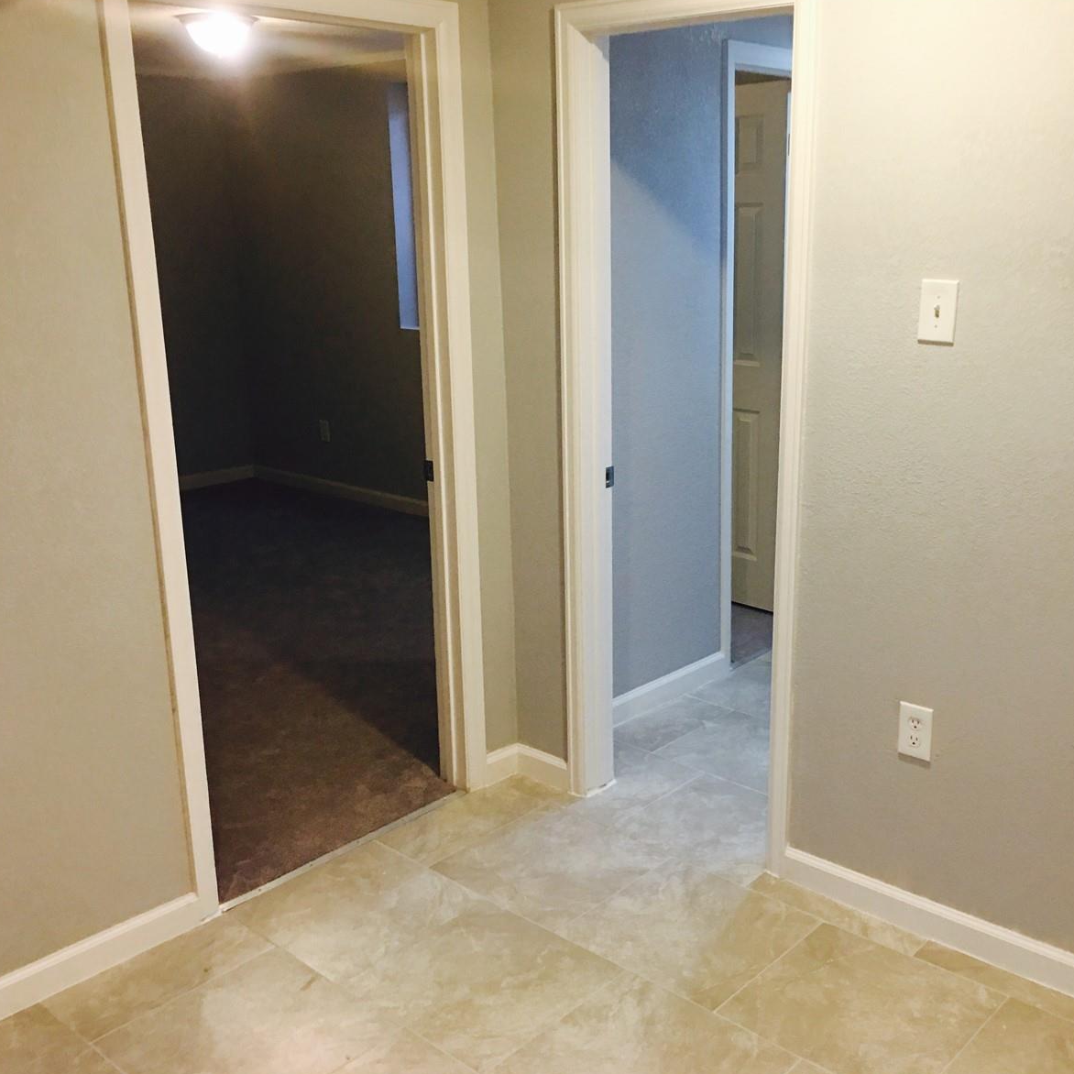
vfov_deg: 47.2
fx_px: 1229
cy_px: 537
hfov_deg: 47.1
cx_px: 604
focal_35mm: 35
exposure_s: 1/15
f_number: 2.2
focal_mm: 4.15
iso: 50
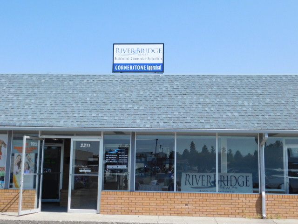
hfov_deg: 42.1
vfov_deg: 32.2
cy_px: 112
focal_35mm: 45
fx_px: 387
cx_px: 149
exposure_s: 1/800
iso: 125
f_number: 3.7
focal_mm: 8
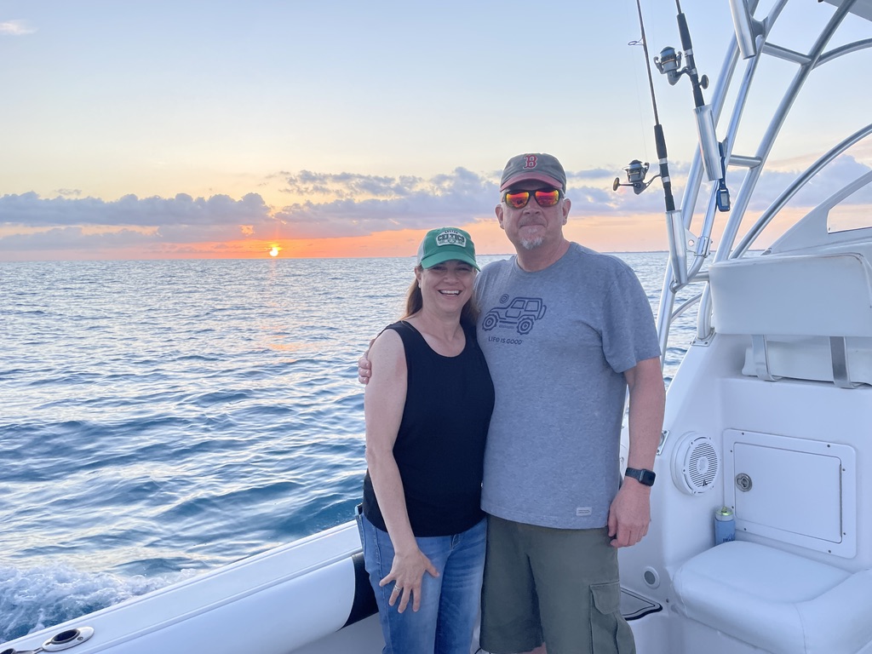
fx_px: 655
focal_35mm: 26
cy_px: 327
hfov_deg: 67.3
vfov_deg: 53.1
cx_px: 436
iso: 32
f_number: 1.6
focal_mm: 4.2
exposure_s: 1/332
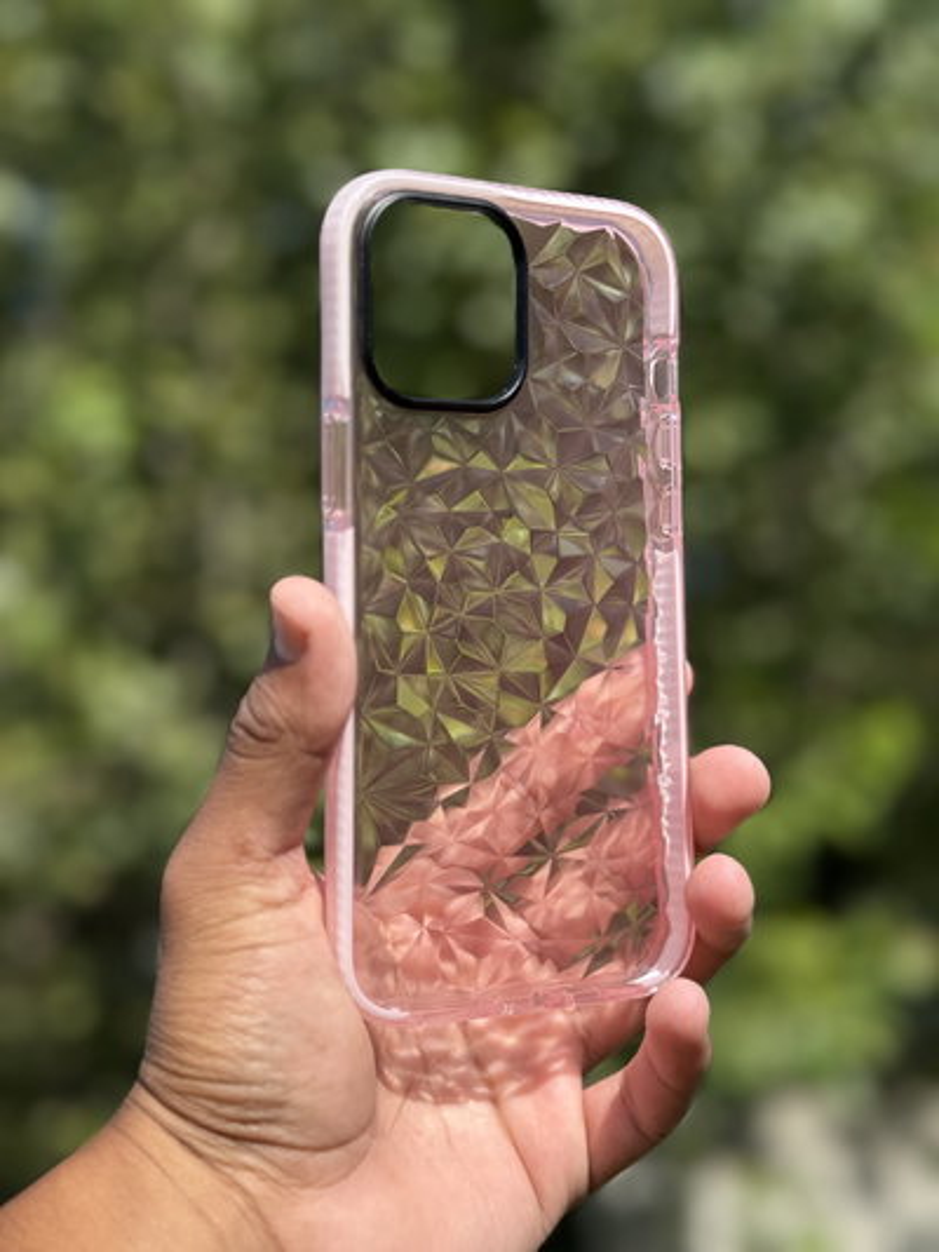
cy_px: 626
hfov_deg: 30.3
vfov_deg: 39.6
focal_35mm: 48
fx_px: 1735
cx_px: 470
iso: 100
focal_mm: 6.76
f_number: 1.78
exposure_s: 1/4098
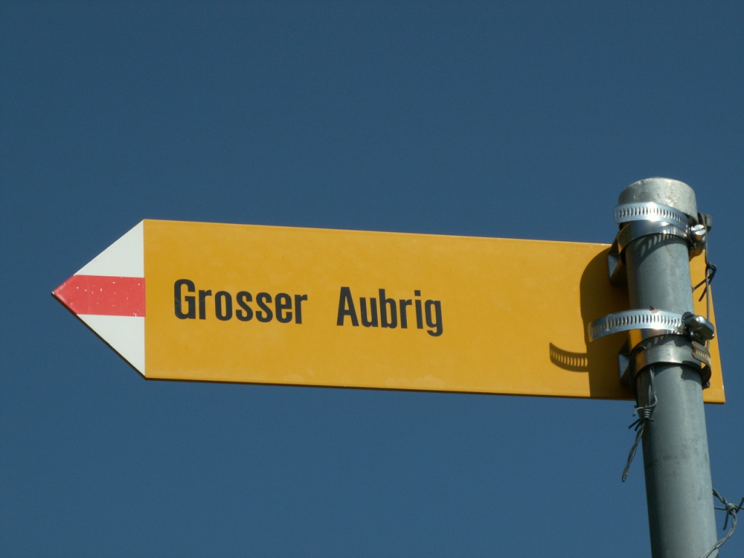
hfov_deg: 15.8
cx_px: 372
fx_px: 2687
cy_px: 279
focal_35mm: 125
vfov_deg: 11.9
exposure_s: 1/400
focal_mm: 20.39
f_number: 8
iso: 50
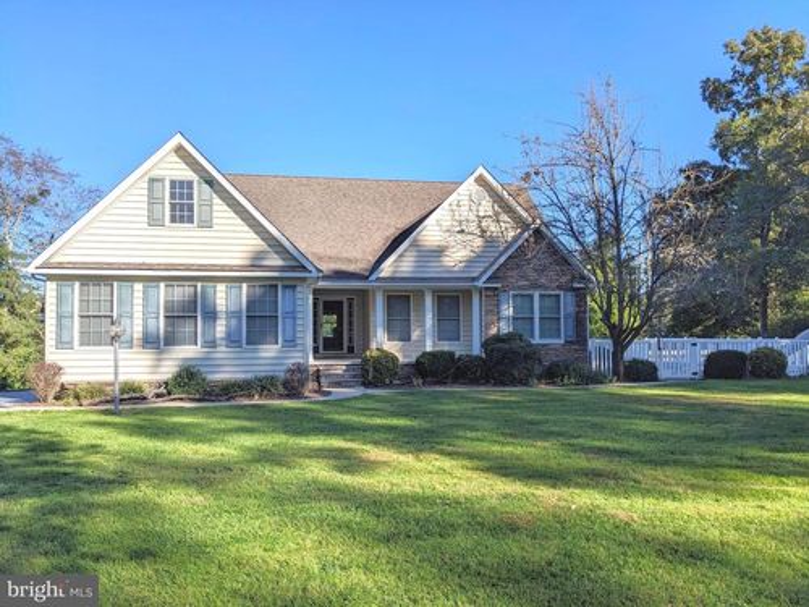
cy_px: 304
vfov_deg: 51.4
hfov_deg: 65.3
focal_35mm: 27
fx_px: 631
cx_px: 404
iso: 49
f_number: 1.73
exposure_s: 1/3356
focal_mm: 4.38
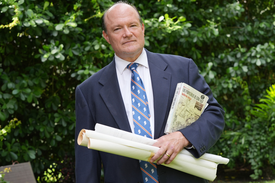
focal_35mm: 70
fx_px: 535
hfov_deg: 28.9
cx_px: 138
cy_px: 92
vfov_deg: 19.4
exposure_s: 1/250
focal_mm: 70
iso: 500
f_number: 7.1
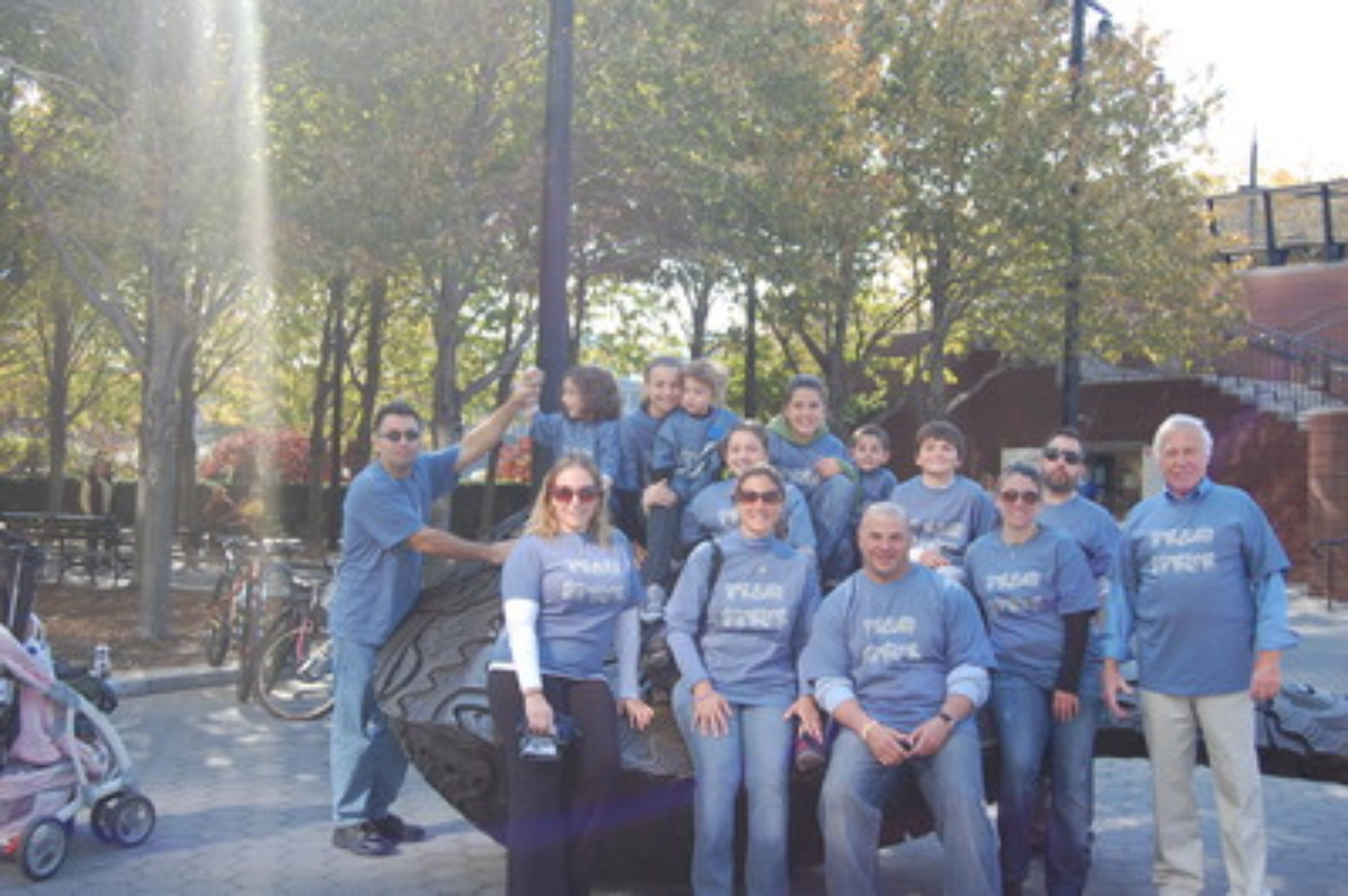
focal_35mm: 42
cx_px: 674
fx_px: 1571
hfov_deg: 46.4
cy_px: 448
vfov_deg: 31.8
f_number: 6.3
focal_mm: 28
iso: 200
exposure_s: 1/160
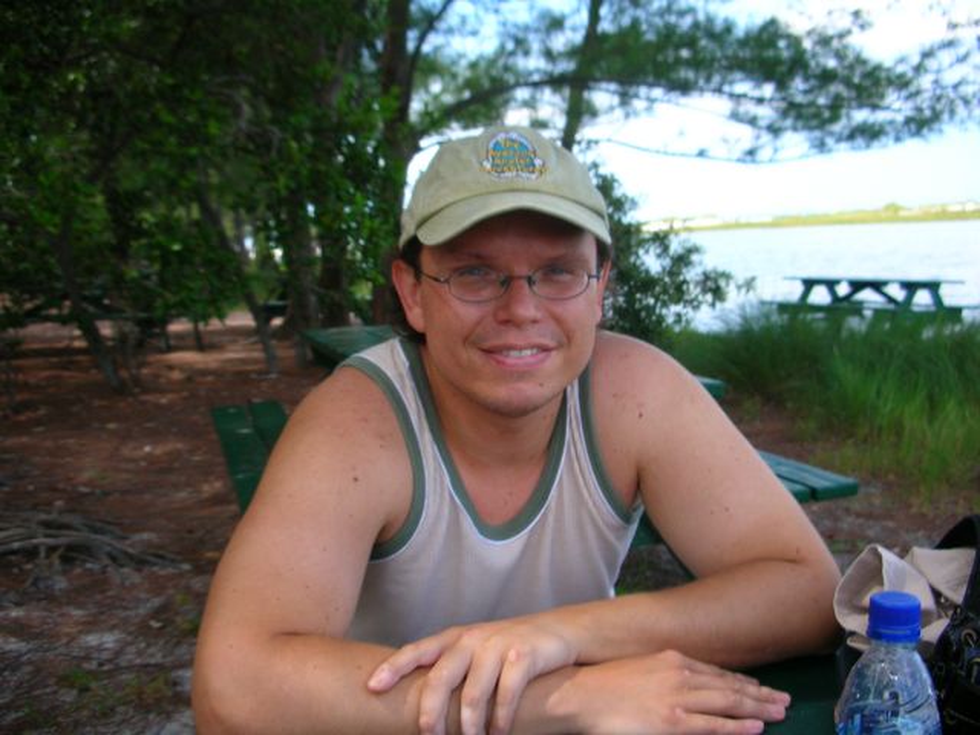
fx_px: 991
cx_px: 490
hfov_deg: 52.6
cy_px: 368
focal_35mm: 35
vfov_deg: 40.7
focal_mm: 5.8
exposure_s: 1/33
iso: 50
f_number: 8.5
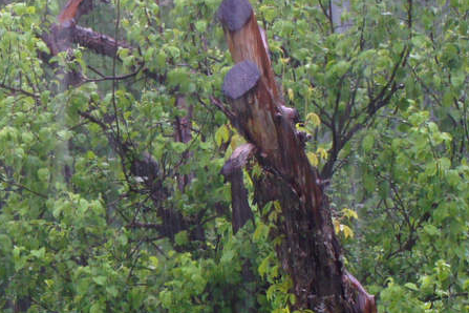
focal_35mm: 329
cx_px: -83
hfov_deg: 6.2
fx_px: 4286
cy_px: 304
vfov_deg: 4.2
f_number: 7.1
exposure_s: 1/40
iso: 400
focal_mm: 70
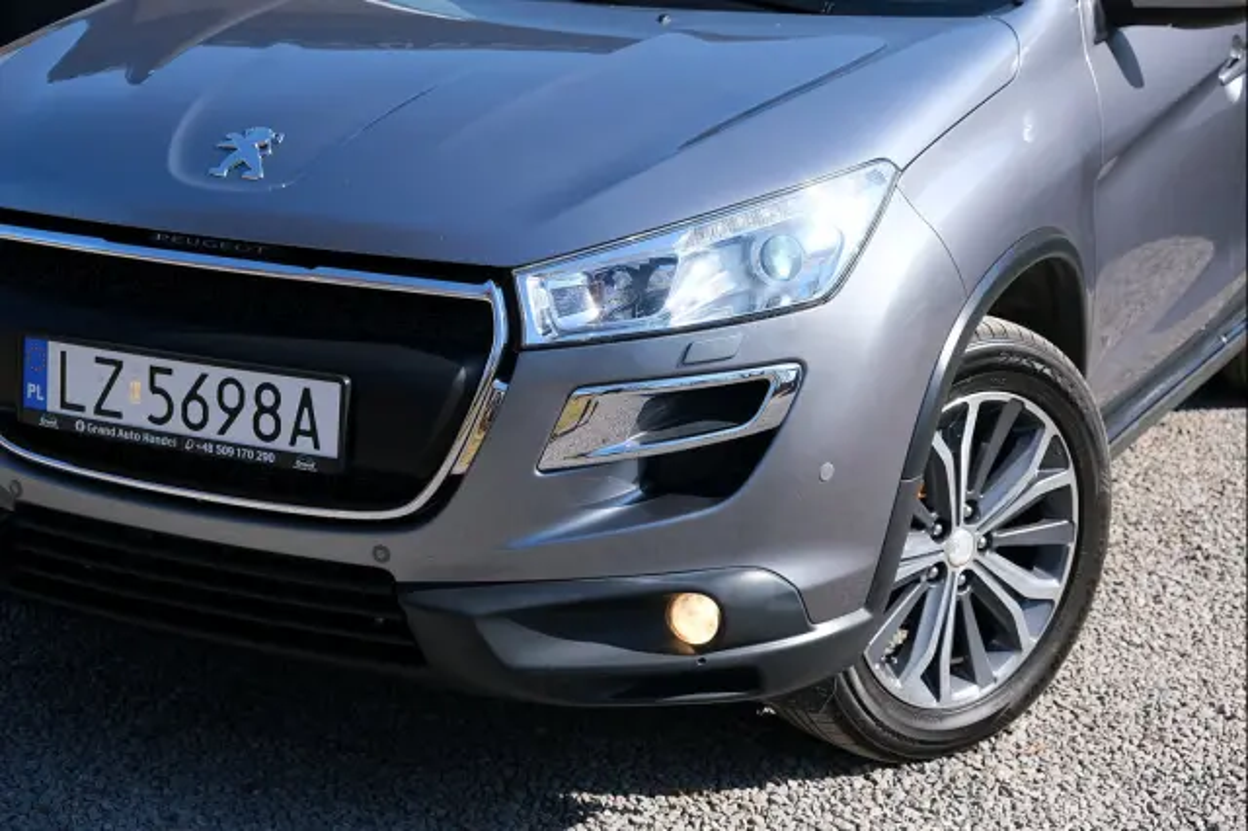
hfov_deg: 29.3
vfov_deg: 19.7
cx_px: 624
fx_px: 2391
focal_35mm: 69
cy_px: 416
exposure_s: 1/600
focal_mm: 46.3
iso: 320
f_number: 5.6
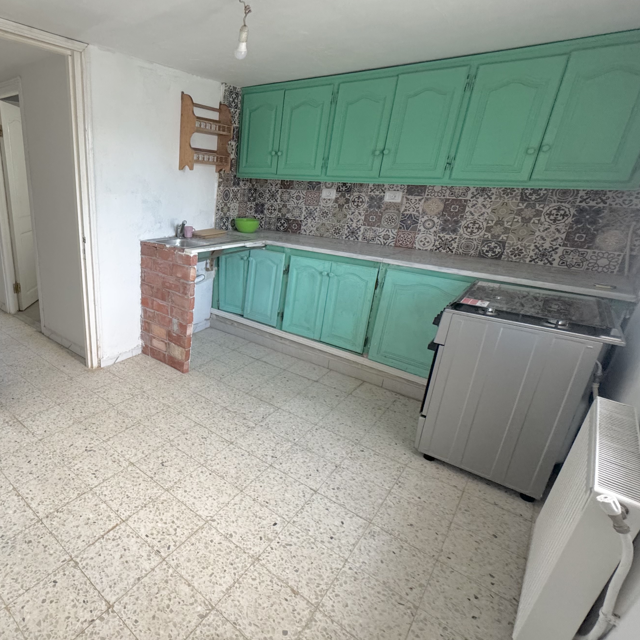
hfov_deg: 73.6
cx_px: 182
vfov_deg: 77.7
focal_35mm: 19
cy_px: 319
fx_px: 397
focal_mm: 2.22
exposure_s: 1/60
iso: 320
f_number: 2.2
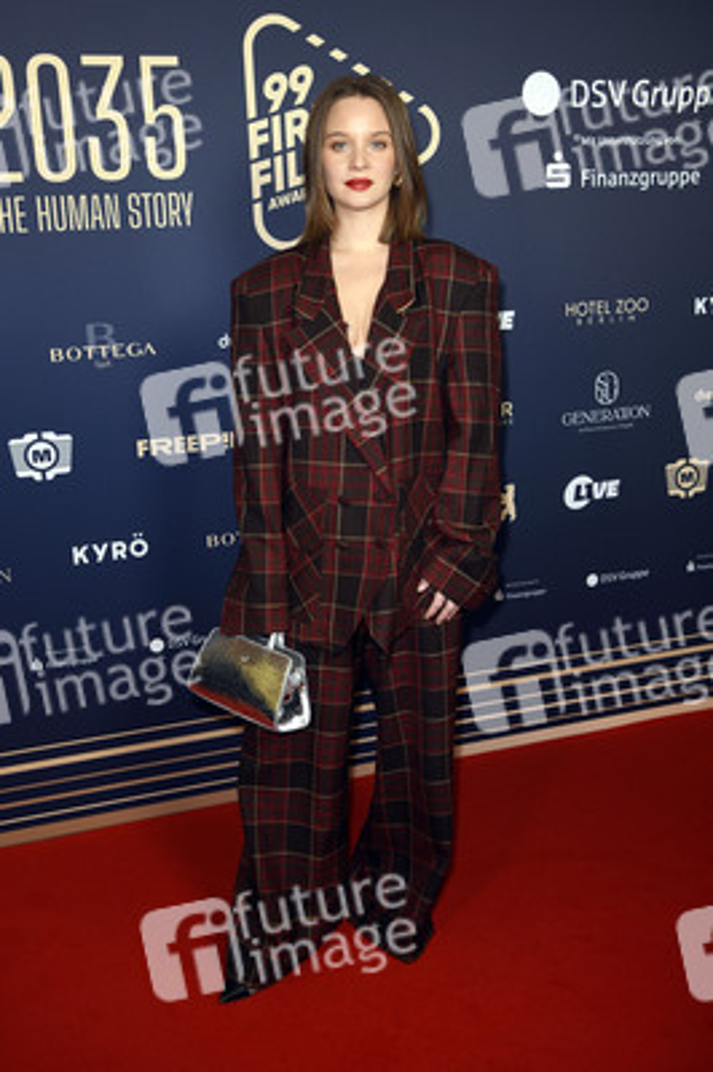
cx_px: 356
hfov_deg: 38.8
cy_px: 536
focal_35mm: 34
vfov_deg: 55.8
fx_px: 1012
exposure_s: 1/320
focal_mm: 34
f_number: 5
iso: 640
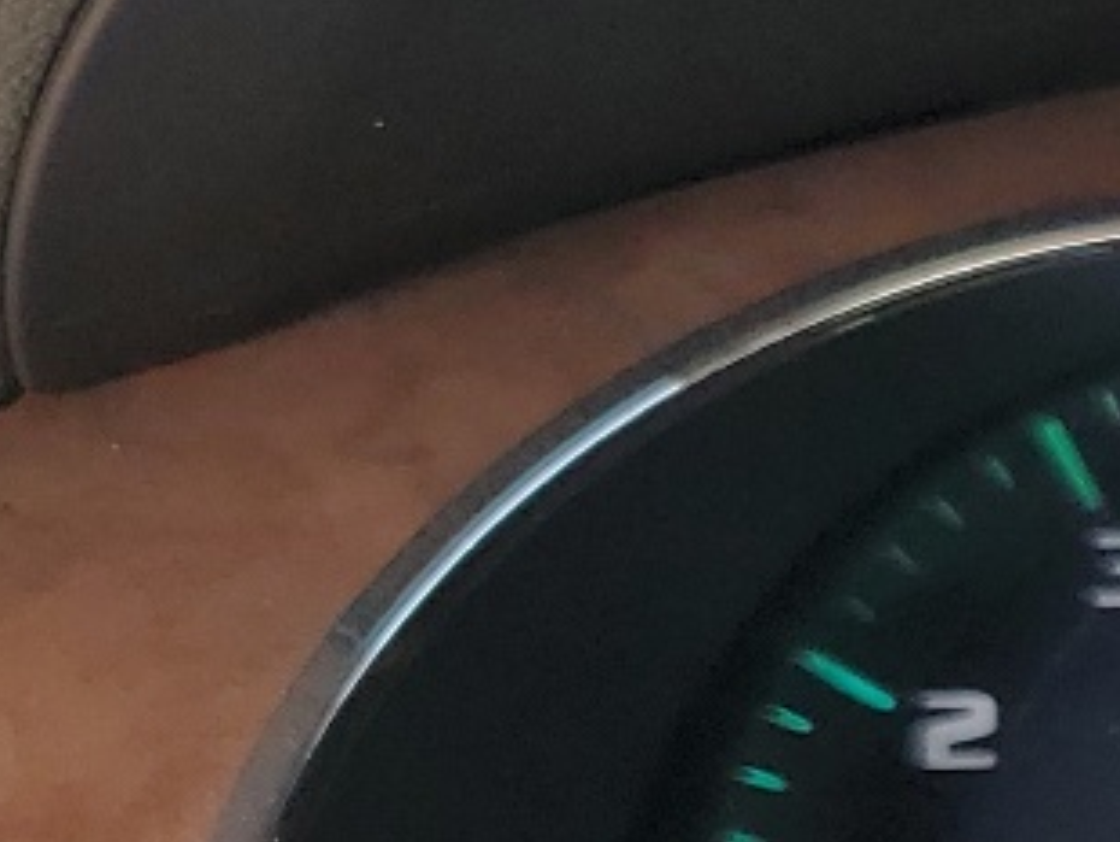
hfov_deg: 12.4
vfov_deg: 10.9
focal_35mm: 134
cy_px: 947
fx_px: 4339
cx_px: 2460
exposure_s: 1/238
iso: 50
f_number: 1.5
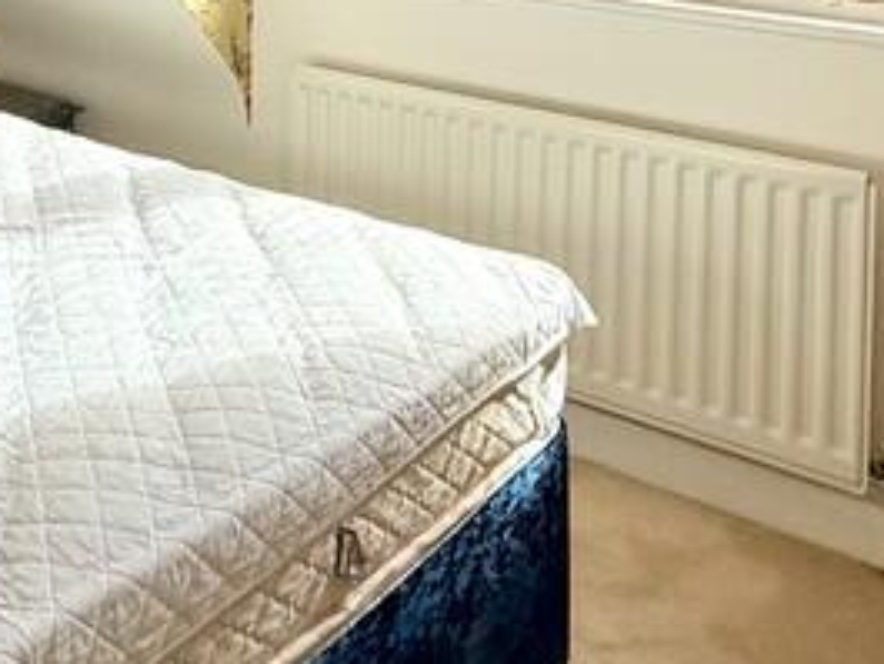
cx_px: 113
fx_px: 1380
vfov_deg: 23.5
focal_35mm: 54
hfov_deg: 33.9
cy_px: -230
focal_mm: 2.22
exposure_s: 1/1001
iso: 64
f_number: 2.2
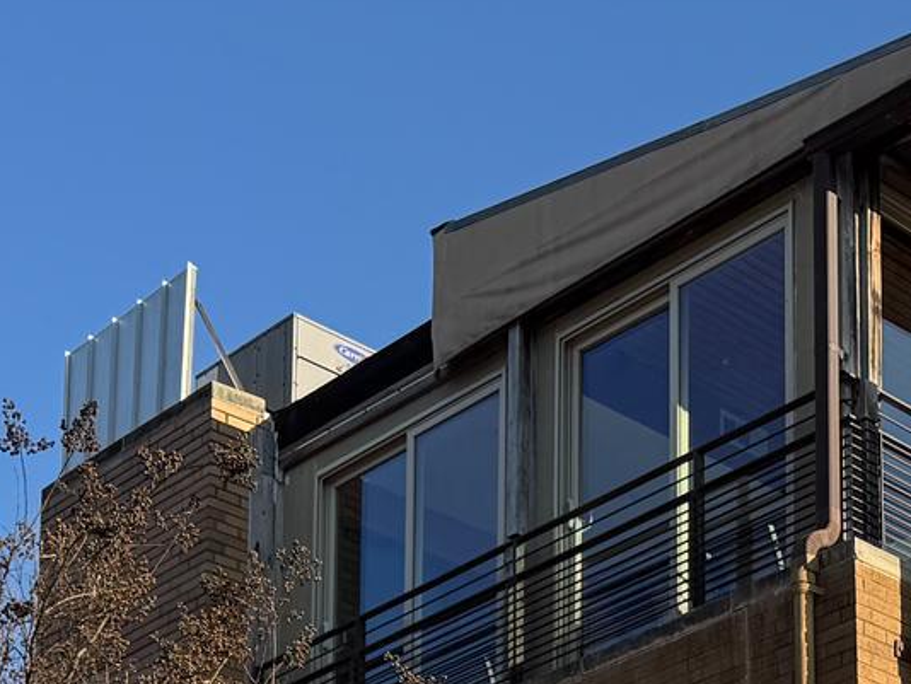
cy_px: 1271
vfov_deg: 14.1
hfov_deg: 20.3
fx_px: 2422
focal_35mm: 92
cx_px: 1020
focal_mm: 6.76
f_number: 1.78
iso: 80
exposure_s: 1/3247
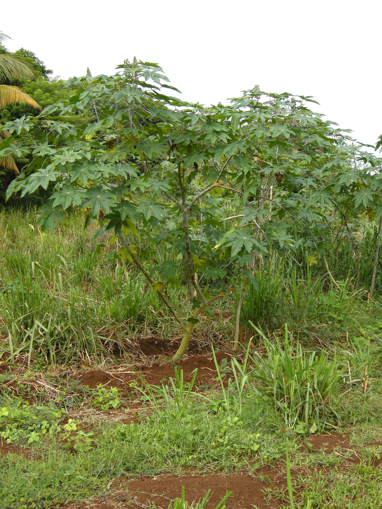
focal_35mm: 47
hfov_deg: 30.9
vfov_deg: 40.4
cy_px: 254
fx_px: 692
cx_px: 191
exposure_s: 1/184
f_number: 4.9
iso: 64
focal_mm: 10.1
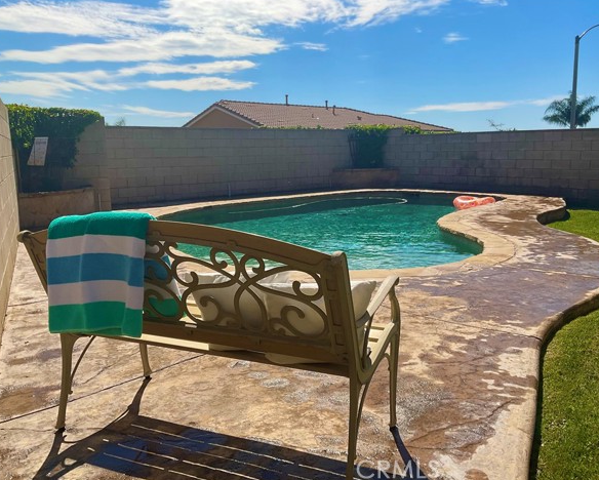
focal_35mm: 31
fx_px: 550
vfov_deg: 47.2
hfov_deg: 57.1
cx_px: 313
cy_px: 238
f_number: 1.8
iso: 16
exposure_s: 1/3788
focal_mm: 3
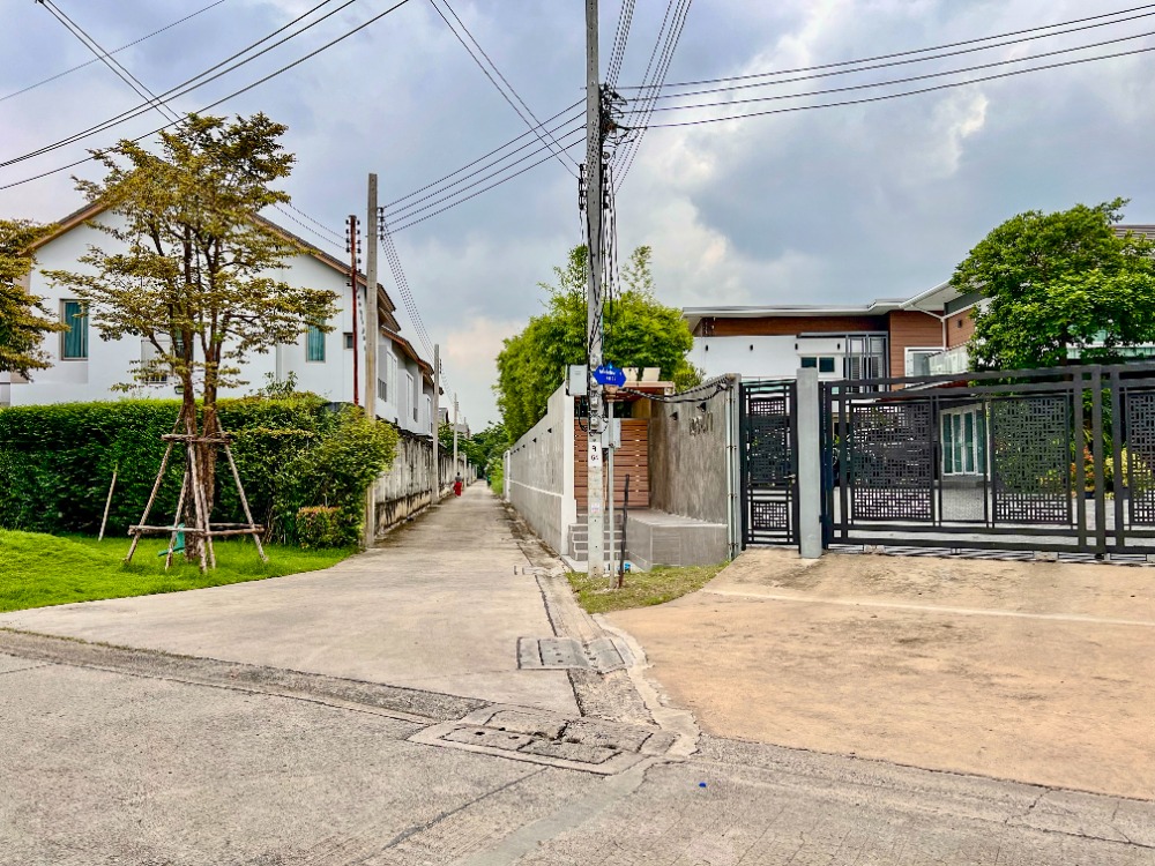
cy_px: 433
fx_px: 868
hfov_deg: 67.3
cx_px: 578
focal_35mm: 26
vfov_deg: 53.1
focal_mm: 5.7
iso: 50
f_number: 1.5
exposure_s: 1/3704
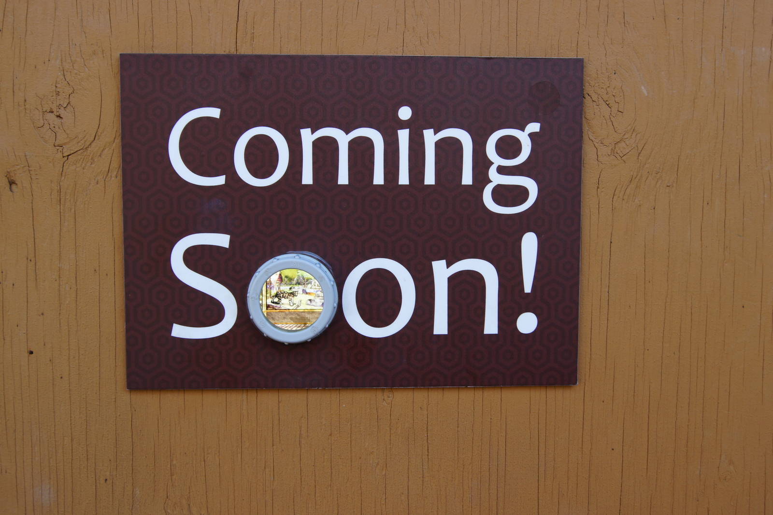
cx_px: 386
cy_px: 258
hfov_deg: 49.5
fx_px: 837
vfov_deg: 34.2
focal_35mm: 39
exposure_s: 1/80
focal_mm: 26
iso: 200
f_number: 8
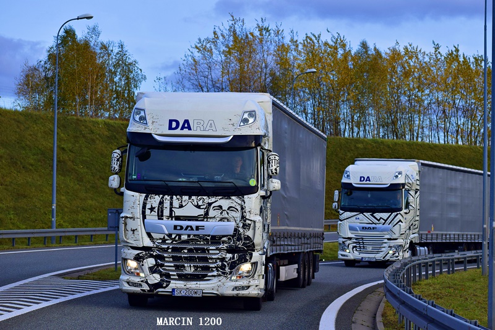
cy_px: 165
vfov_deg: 13.0
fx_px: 1443
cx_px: 248
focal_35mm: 105
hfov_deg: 19.5
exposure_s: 1/1000
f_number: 6.3
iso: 400
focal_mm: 70
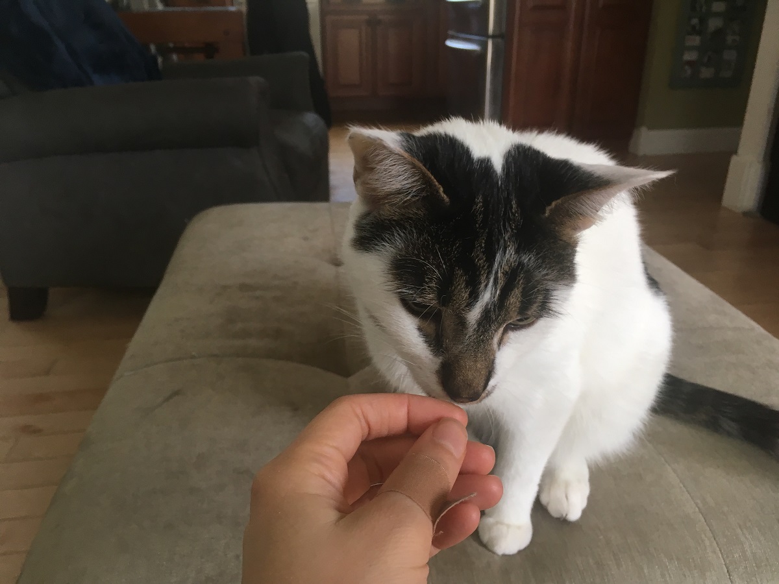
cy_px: 292
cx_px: 390
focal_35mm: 29
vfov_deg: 48.2
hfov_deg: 61.7
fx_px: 653
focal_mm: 4.15
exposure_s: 1/30
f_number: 2.2
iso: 50
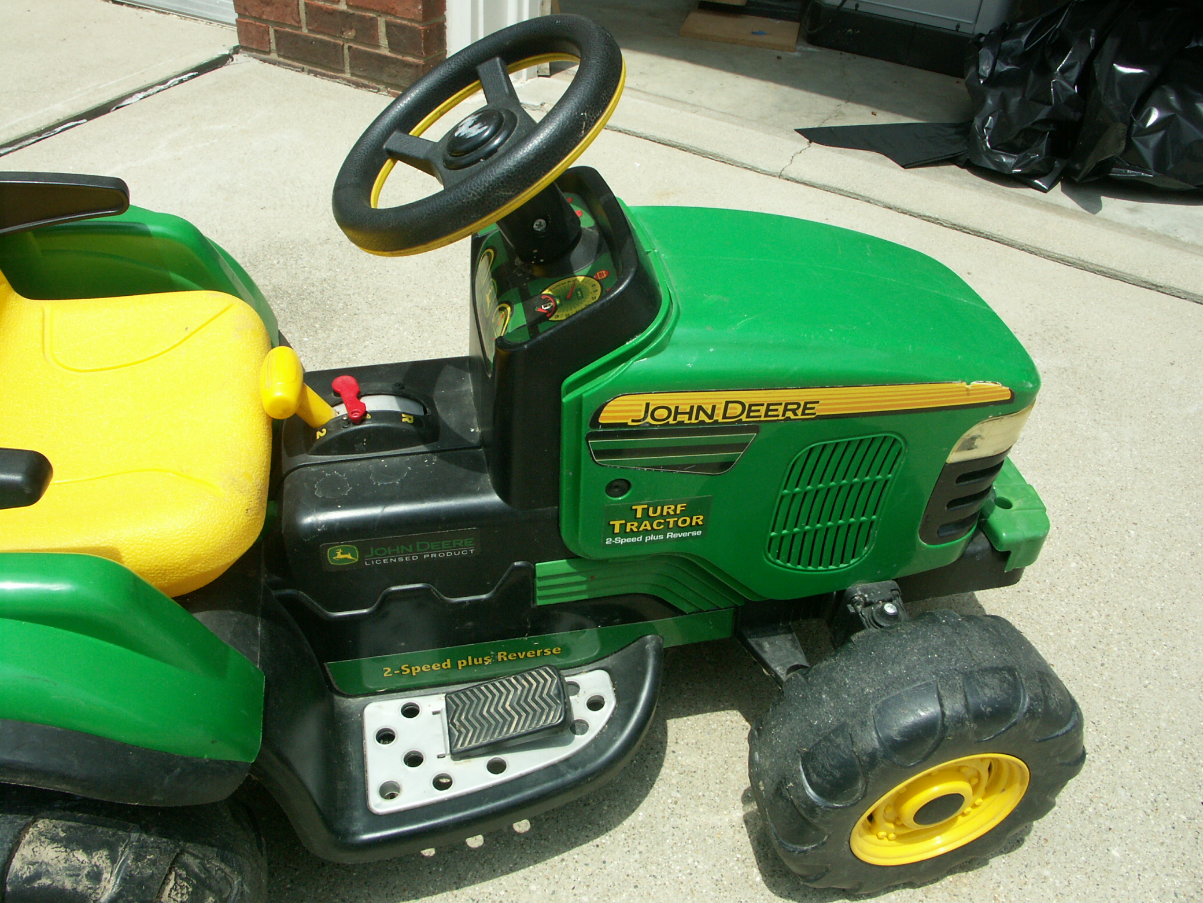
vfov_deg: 49.7
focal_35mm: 28
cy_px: 452
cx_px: 602
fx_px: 973
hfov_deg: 63.4
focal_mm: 7.2
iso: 100
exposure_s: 1/500
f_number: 7.1
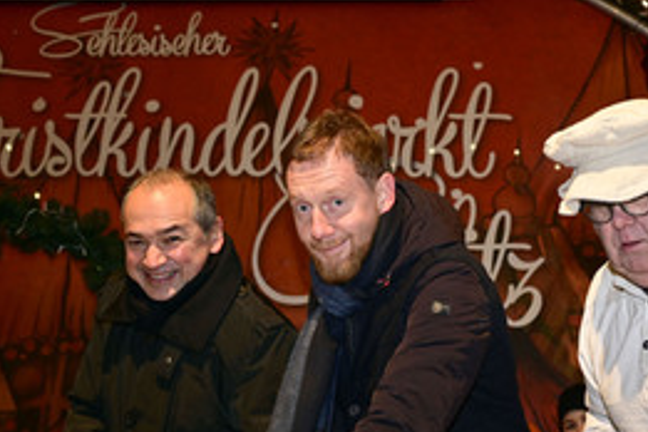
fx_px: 1041
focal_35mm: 58
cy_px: 271
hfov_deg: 34.5
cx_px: 379
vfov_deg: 23.4
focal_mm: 33.5
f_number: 4.5
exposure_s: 1/60
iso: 1400
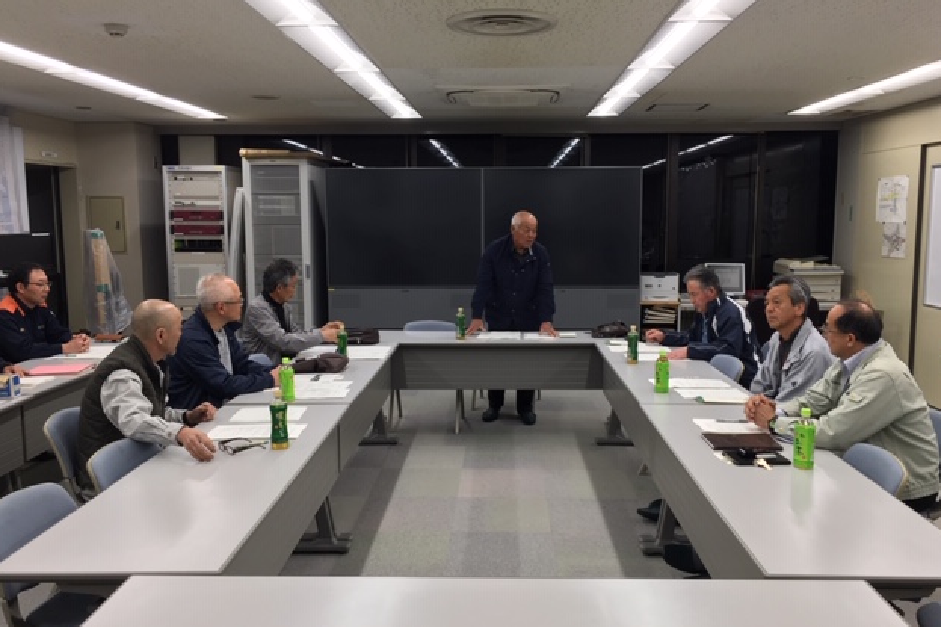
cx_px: 479
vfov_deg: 42.3
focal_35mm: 31
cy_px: 311
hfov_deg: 60.3
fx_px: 810
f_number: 2.2
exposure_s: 1/60
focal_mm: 4.15
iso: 32
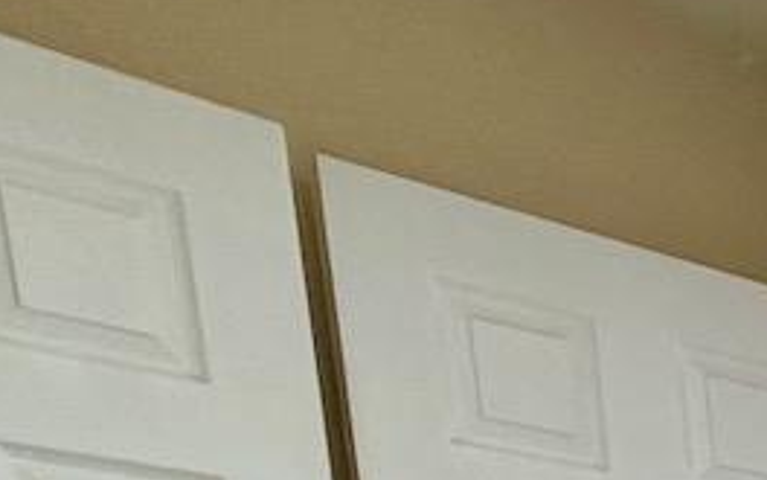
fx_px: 1505
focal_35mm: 72
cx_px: 1566
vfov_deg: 13.6
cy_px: 1120
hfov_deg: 18.2
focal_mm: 2.22
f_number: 2.2
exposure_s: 1/120
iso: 160
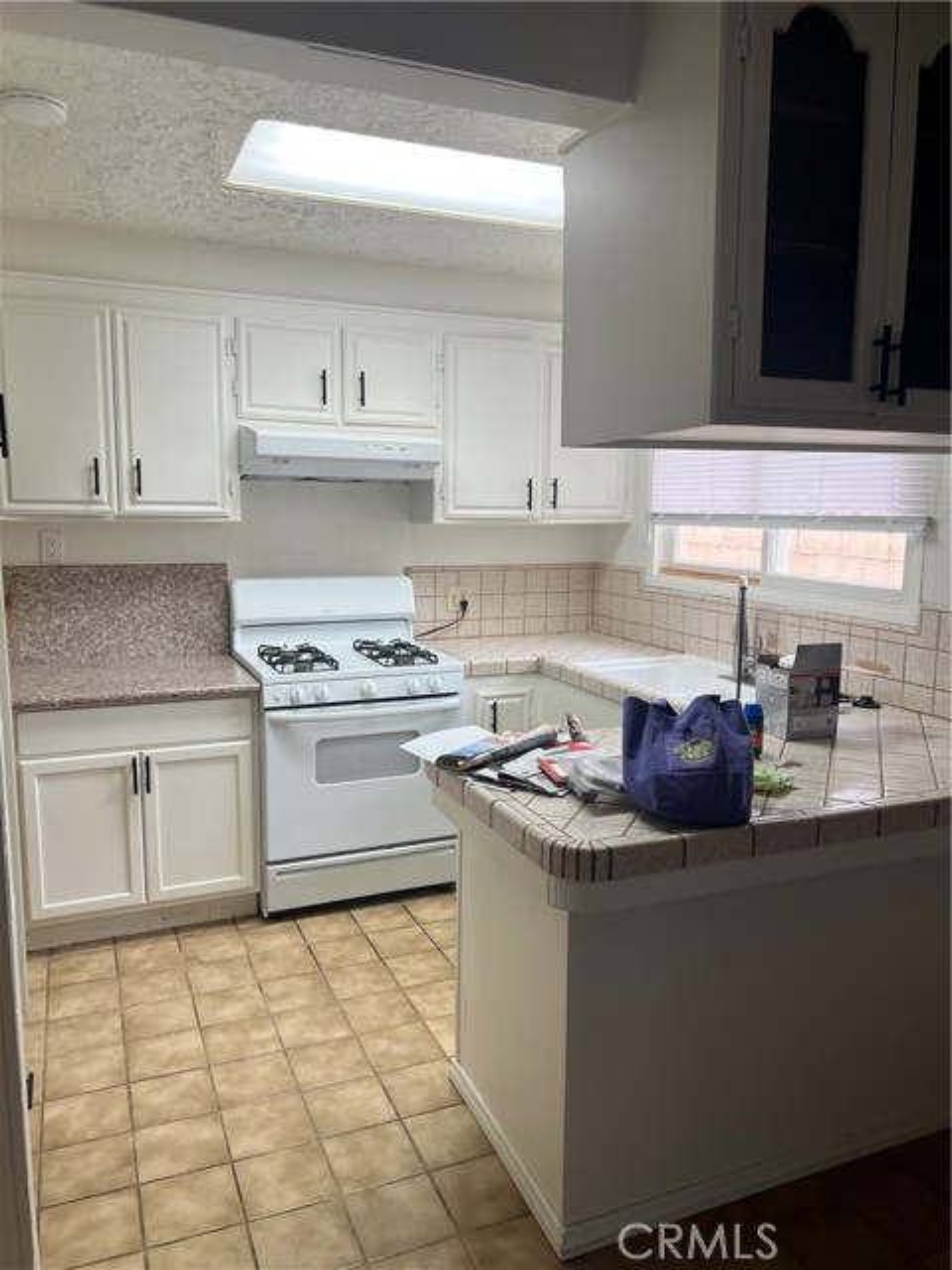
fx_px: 953
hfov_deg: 53.1
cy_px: 635
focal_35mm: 26
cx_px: 476
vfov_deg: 67.3
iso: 64
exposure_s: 1/120
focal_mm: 5.7
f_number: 1.5
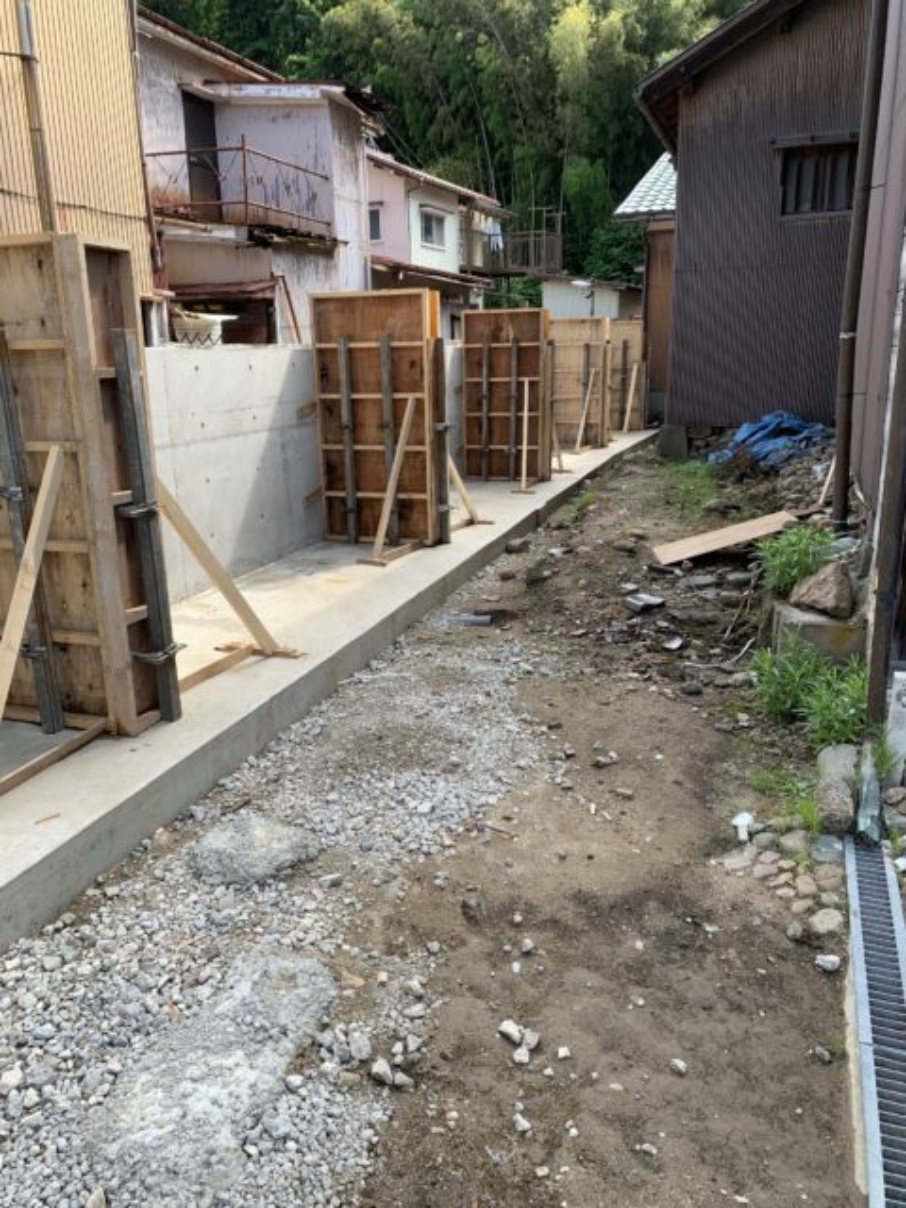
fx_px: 907
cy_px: 604
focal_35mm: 26
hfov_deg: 53.1
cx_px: 453
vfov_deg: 67.3
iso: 25
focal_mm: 4.25
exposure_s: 1/478
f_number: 1.8
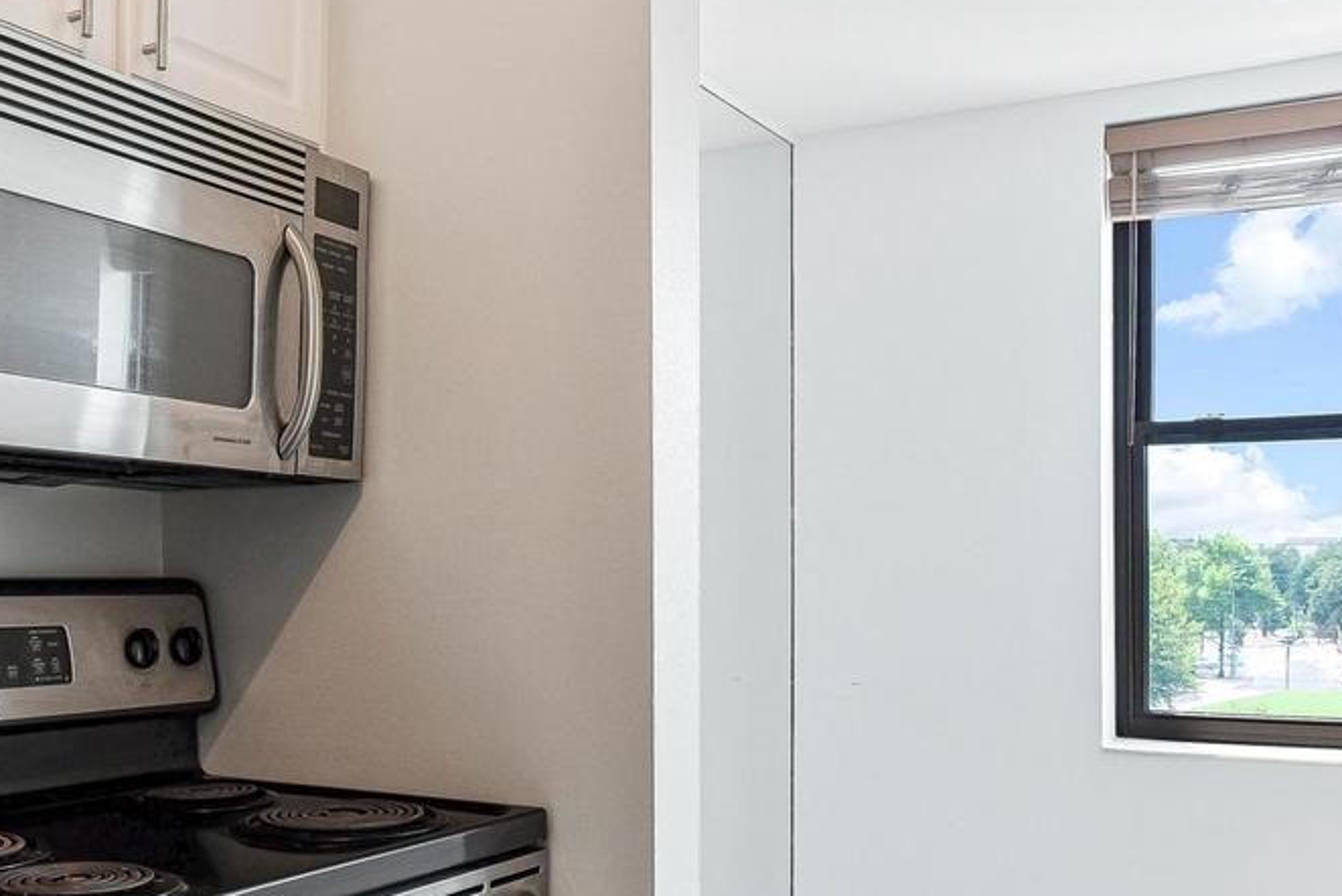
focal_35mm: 37
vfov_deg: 35.7
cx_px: 608
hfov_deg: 51.8
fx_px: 1380
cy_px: 591
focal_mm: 17
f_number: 8
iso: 640
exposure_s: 1/15
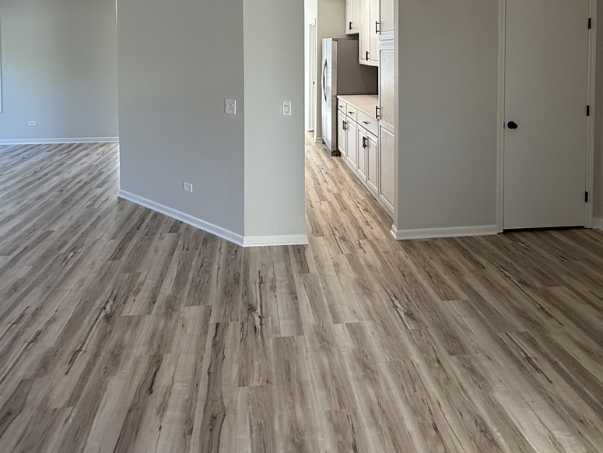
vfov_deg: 48.7
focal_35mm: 26
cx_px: 296
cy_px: 64
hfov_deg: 67.3
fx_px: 453
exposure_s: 1/120
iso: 100
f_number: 2.2
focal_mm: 2.22
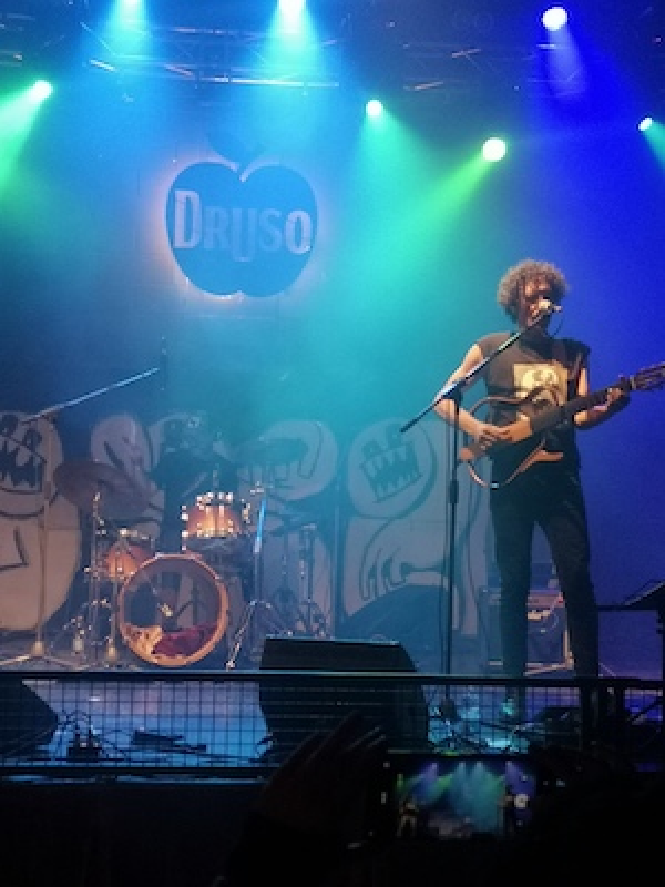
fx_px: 1281
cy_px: 444
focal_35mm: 50
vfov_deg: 38.2
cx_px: 332
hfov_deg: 29.1
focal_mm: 3.95
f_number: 1.8
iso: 200
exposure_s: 1/33.3
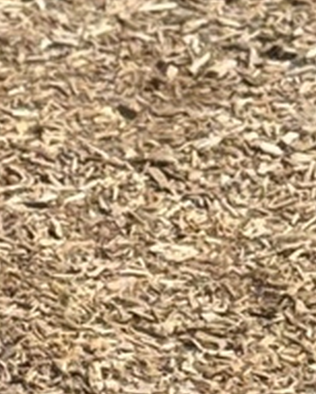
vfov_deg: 7.1
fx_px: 2932
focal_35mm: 251
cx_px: -324
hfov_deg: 6.0
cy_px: -625
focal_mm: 6.76
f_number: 1.78
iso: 64
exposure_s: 1/4310
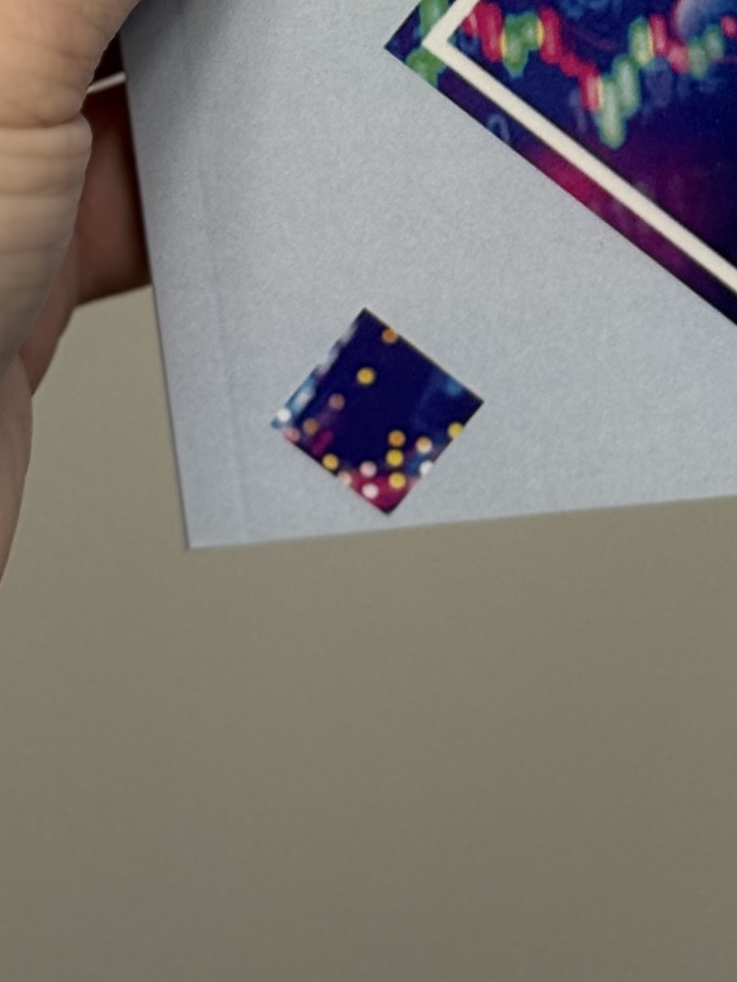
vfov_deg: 12.0
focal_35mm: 157
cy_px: -507
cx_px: 738
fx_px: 4456
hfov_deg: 9.4
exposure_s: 1/50
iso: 64
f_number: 1.78
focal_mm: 6.76
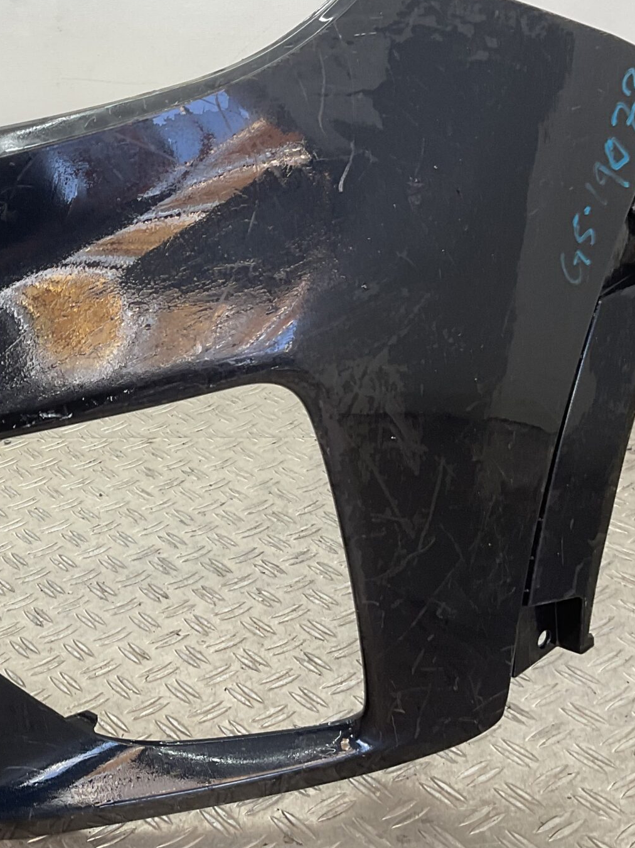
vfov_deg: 34.9
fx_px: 1346
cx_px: -8
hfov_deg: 25.2
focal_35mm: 55
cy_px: 413
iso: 32
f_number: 1.8
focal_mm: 3
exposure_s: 1/120
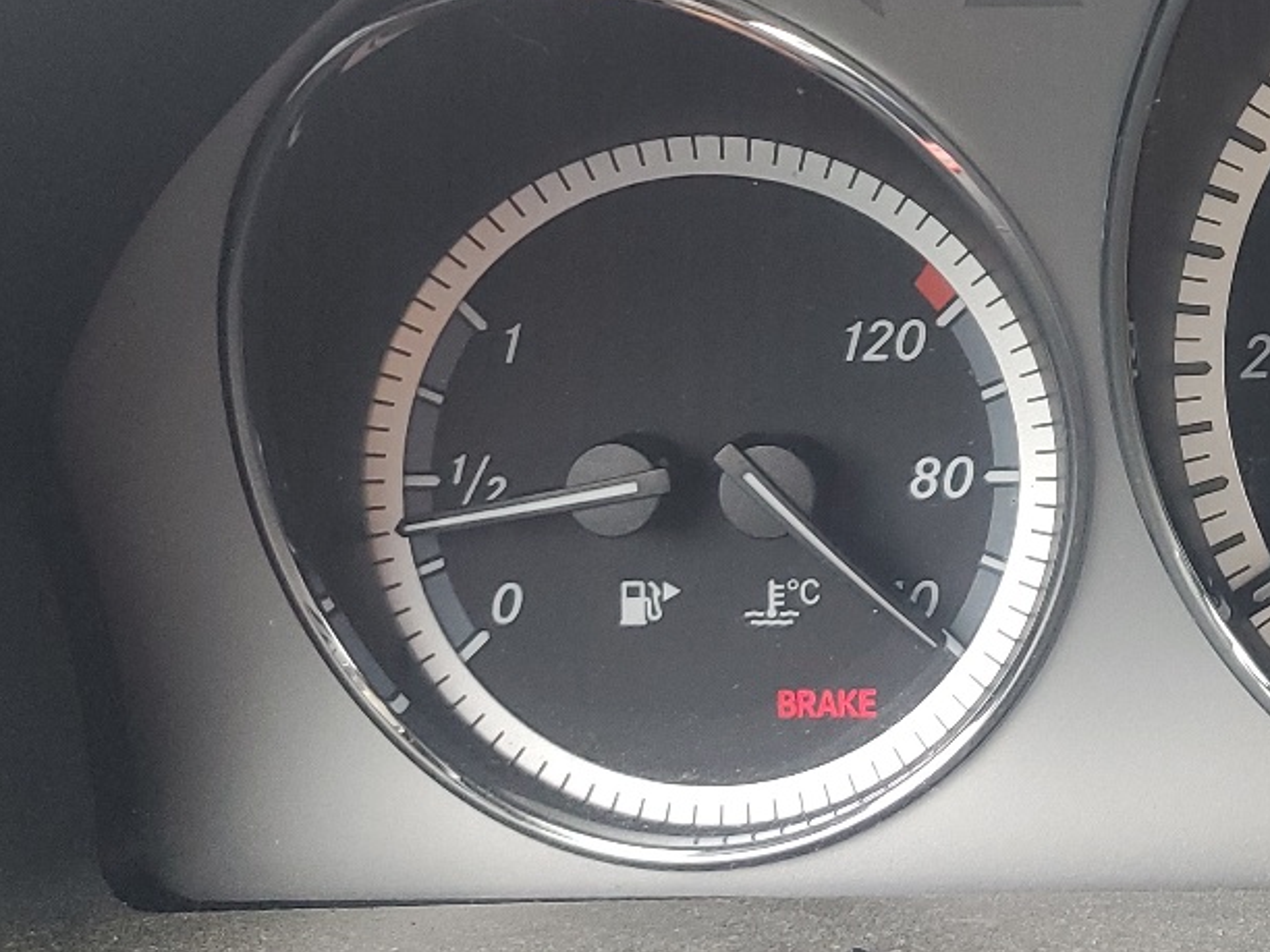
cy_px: 226
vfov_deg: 21.4
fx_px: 2495
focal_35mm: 68
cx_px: 1648
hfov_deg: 24.8
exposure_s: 1/120
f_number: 1.5
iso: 88
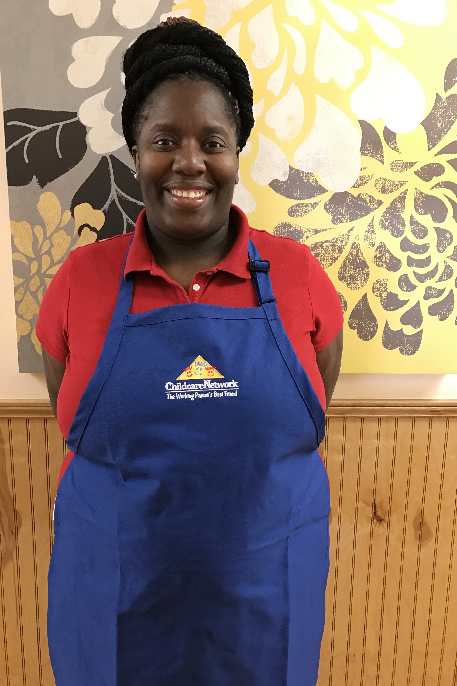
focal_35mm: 30
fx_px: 571
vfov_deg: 61.9
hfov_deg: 43.6
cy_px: 351
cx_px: 210
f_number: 1.8
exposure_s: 1/15
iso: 50
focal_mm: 3.99
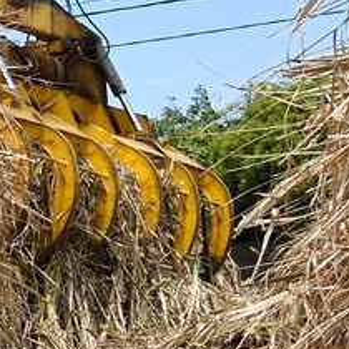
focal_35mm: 220
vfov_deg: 7.9
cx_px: -891
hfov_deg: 6.7
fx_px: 2509
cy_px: -22
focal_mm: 34
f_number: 10
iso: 200
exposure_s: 1/320
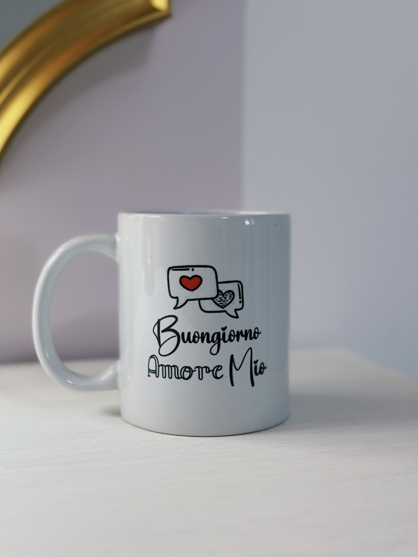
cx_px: 209
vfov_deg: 39.7
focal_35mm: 48
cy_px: 278
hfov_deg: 30.3
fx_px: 773
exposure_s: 1/100
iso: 64
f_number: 1.78
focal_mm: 6.86
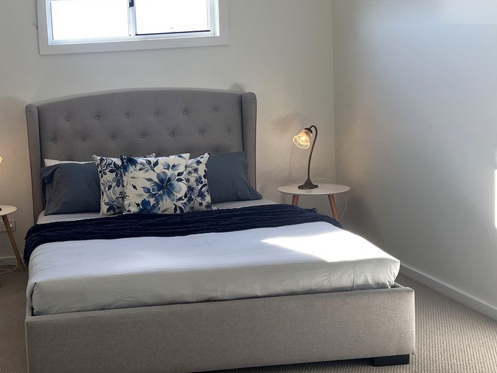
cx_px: 112
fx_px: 674
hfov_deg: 39.1
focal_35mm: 47
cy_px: 162
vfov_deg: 30.8
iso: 40
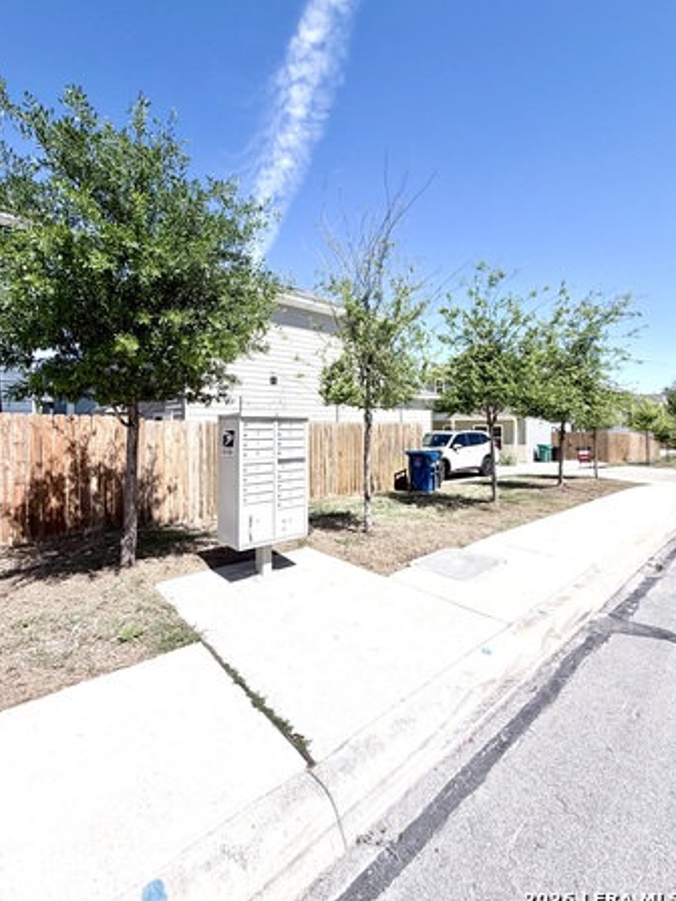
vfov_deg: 98.1
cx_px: 322
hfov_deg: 81.7
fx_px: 391
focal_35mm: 15
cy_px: 428
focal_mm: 2.22
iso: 25
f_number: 2.2
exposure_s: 1/2717
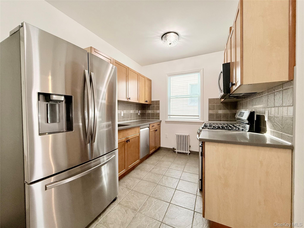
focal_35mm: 14
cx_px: 152
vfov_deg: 85.7
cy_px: 114
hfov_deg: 102.1
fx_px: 123
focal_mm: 2.22
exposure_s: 1/120
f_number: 2.2
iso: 200
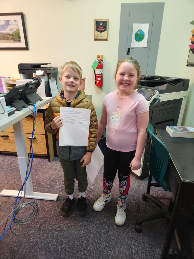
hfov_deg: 58.9
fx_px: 172
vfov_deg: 73.9
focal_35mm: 23
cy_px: 130
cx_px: 97
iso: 200
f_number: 1.8
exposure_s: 1/50
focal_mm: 5.4
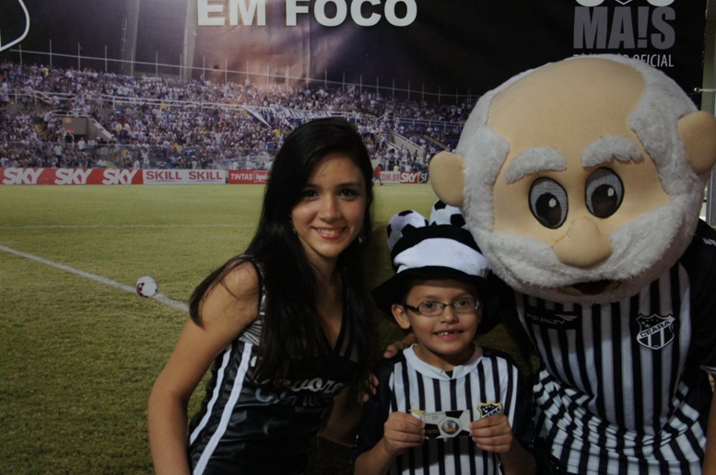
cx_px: 354
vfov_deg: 37.2
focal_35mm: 36
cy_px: 237
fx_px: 705
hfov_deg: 53.8
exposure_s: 1/40
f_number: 4
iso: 1600
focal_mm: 23
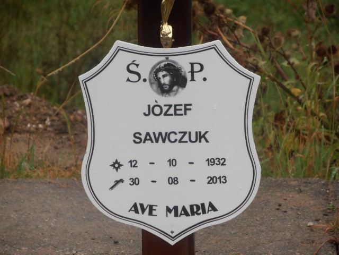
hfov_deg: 8.2
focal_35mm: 240
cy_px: 128
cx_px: 170
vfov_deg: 6.2
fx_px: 2350
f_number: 5.7
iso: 80
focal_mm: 42.54
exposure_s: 1/250
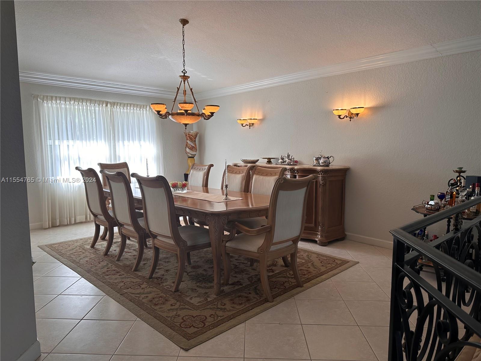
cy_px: 180
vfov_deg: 56.8
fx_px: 333
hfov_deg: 71.6
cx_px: 240
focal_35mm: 24
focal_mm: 6.86
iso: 64
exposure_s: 1/181
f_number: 1.78
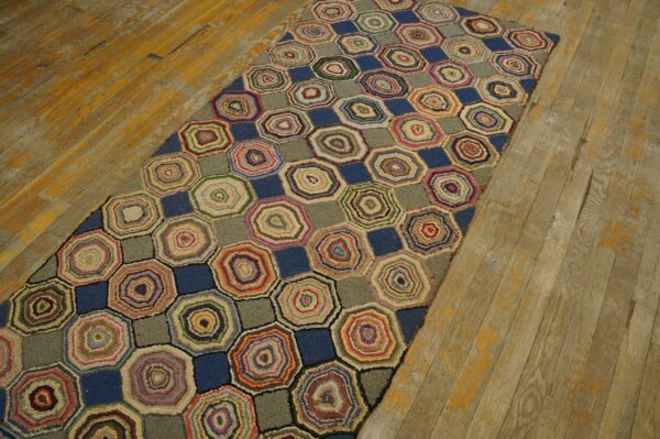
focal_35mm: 27
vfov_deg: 47.9
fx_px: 495
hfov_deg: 67.4
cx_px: 330
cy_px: 220
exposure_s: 1/60
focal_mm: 18
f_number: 4
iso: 500
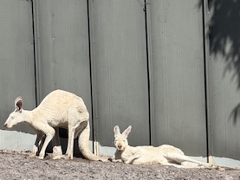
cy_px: 114
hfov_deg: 7.1
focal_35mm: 277
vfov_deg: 5.4
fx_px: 1921
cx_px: 139
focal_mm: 15.66
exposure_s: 1/1481
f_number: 2.8
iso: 50
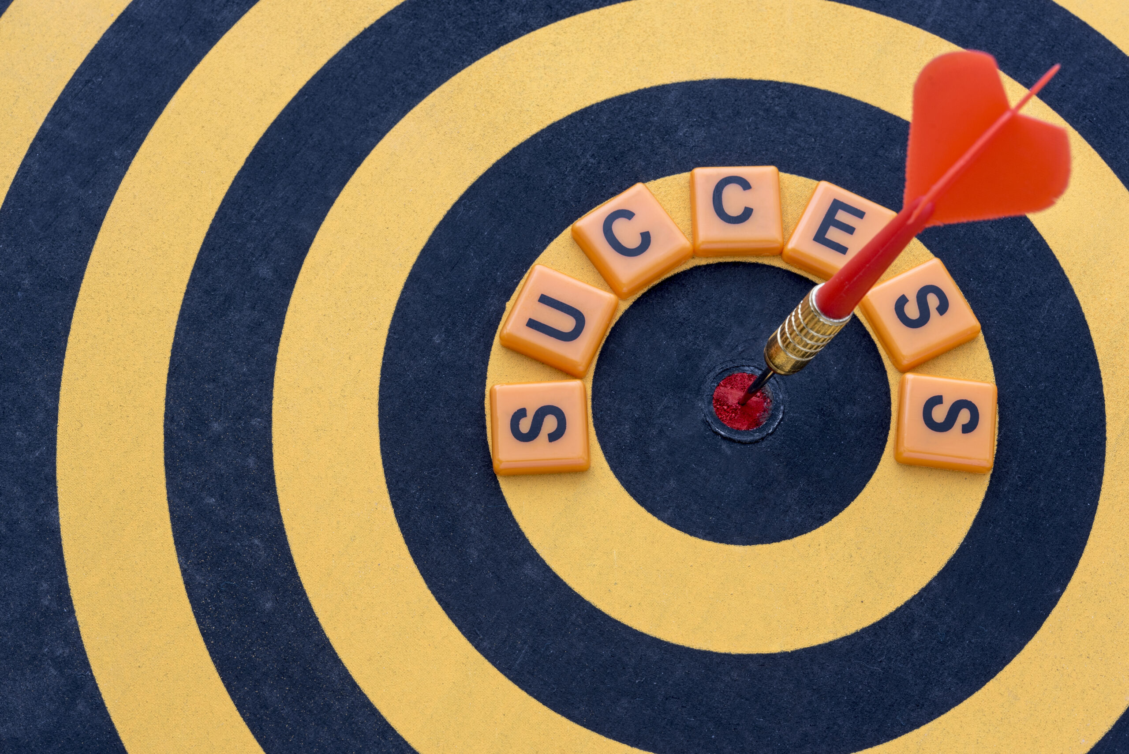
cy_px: 377
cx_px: 564
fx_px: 1882
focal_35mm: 60
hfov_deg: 33.4
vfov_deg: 22.6
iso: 100
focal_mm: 60
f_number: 16
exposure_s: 1/8
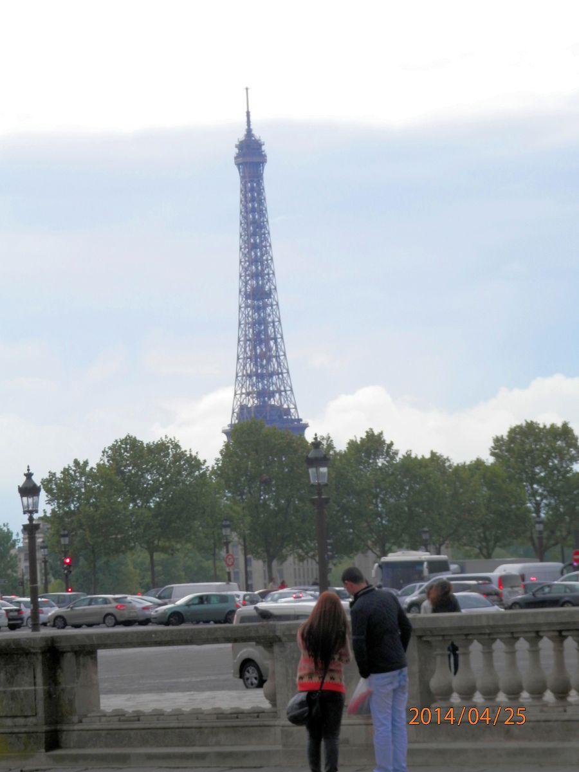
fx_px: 3434
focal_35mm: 154
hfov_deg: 9.6
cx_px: 290
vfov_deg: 12.8
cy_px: 386
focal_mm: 27.5
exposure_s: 1/250
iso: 80
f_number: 5.5
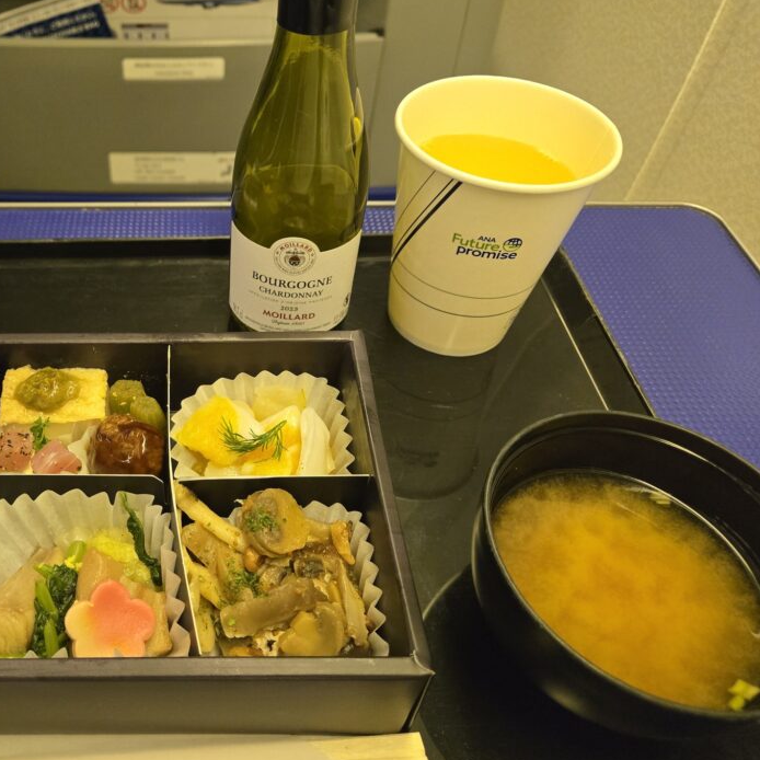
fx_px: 745
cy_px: 362
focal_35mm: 30
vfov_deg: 54.0
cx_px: 200
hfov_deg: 52.0
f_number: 1.8
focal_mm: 5.4
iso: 640
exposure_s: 1/100
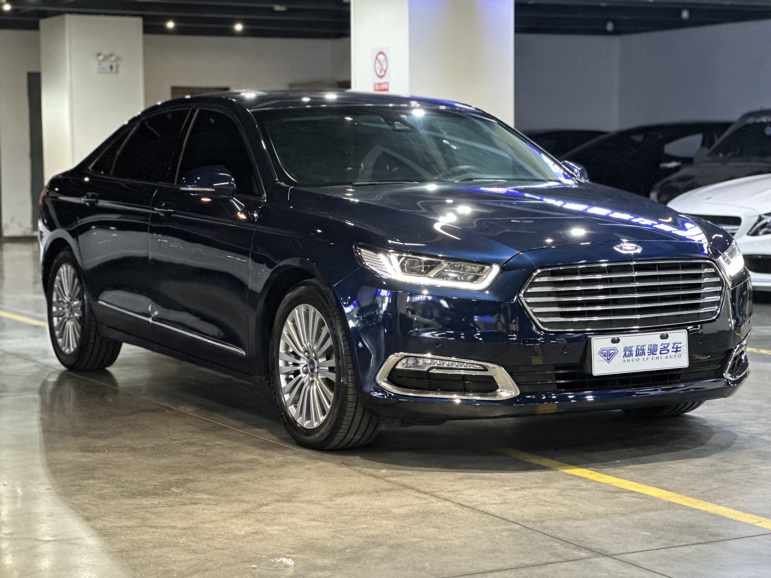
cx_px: 386
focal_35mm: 77
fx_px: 1715
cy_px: 289
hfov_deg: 25.3
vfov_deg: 19.1
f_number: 2.8
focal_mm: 9
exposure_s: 1/15
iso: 500
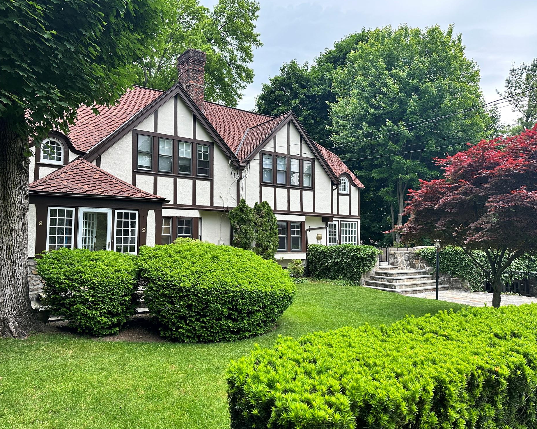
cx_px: 259
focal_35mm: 26
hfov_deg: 66.0
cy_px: 210
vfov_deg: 54.9
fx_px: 413
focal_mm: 6.86
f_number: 1.78
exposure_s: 1/121
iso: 100
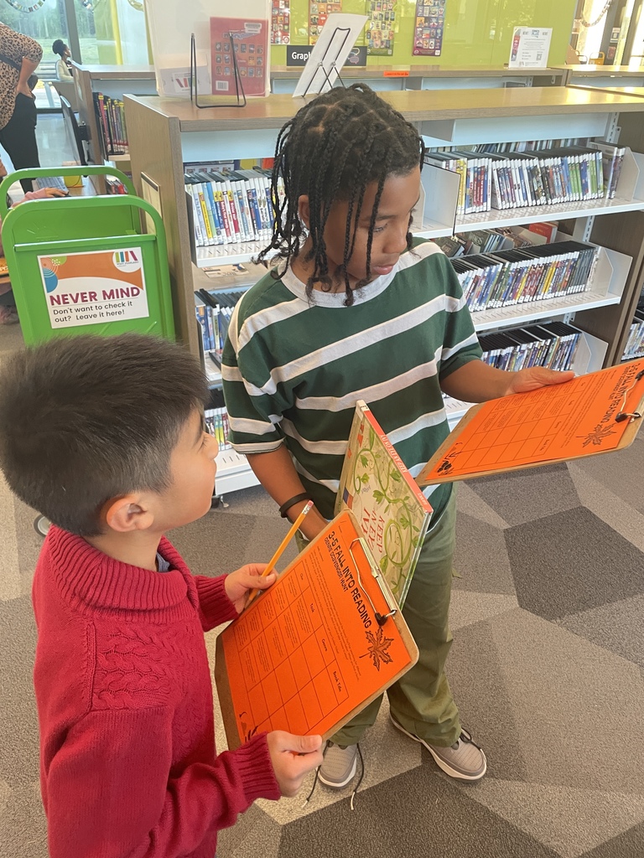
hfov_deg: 53.1
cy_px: 429
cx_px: 322
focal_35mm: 26
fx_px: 645
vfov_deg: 67.3
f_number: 1.6
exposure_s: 1/60
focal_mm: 4.2
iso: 200
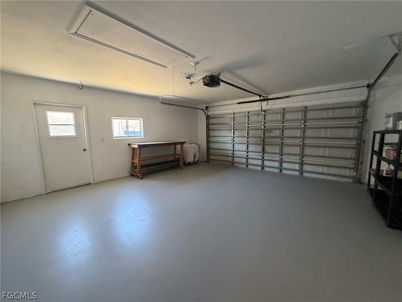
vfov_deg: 85.7
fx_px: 163
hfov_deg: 102.1
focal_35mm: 14
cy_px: 151
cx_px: 201
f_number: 2.2
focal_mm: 2.22
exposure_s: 1/60
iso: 320
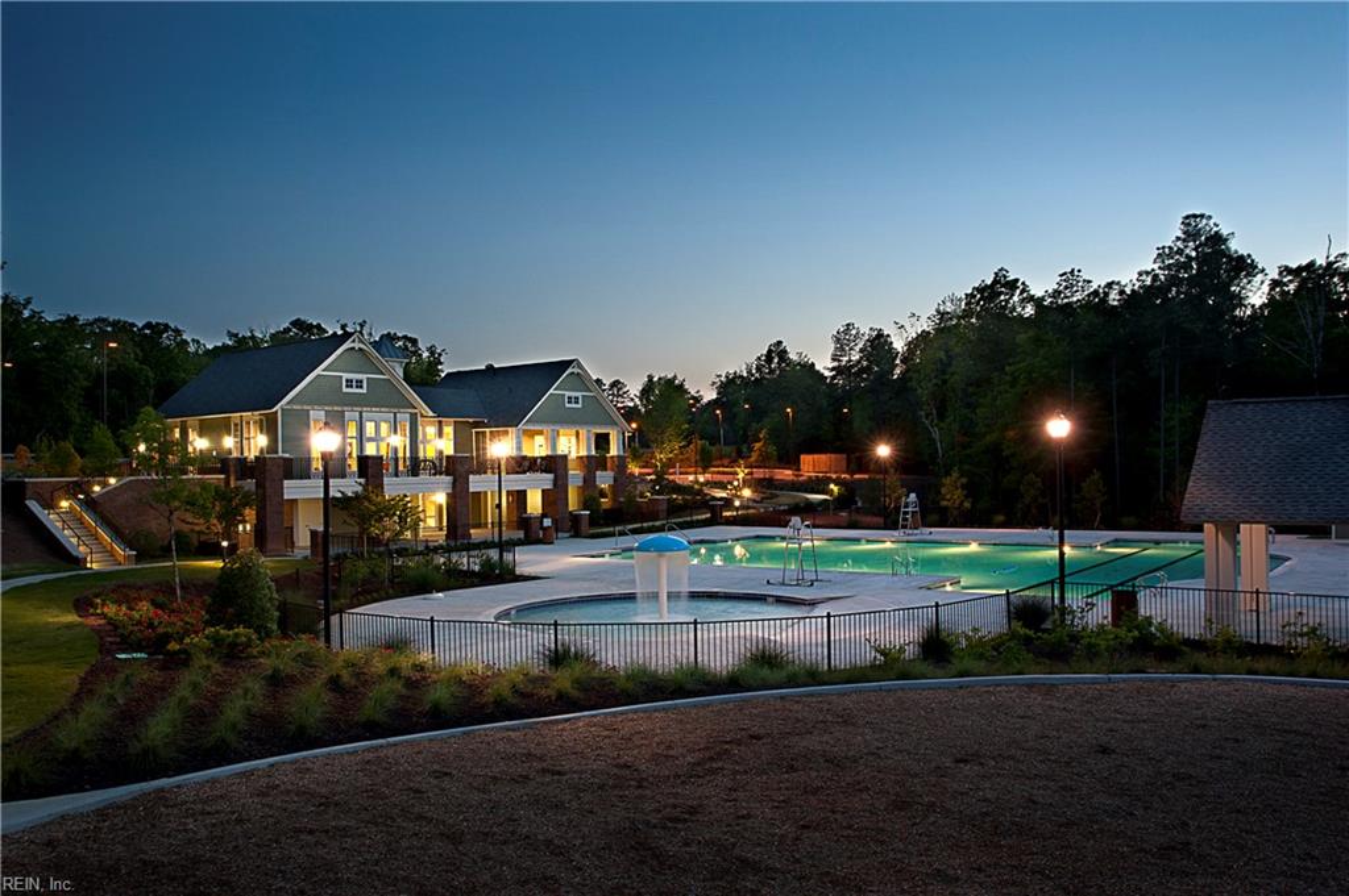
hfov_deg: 65.5
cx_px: 674
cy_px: 448
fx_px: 1048
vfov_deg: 46.3
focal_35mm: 28
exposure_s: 1/1.25
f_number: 14
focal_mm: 28
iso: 800
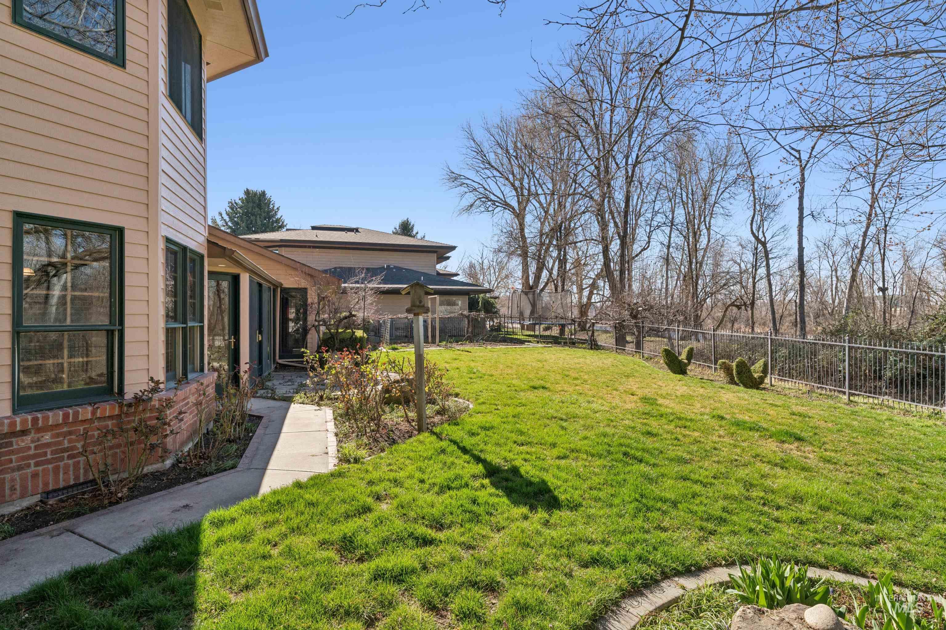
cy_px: 315
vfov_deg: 67.7
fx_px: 470
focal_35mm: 18
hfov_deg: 90.3
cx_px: 473
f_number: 13
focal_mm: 17.9
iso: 400
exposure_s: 1/200
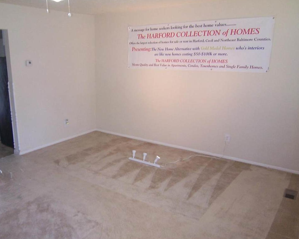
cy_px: 138
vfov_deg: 48.4
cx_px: 101
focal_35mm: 30
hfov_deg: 57.6
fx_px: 266
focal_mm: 3.8
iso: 64
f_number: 2.8
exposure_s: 1/30
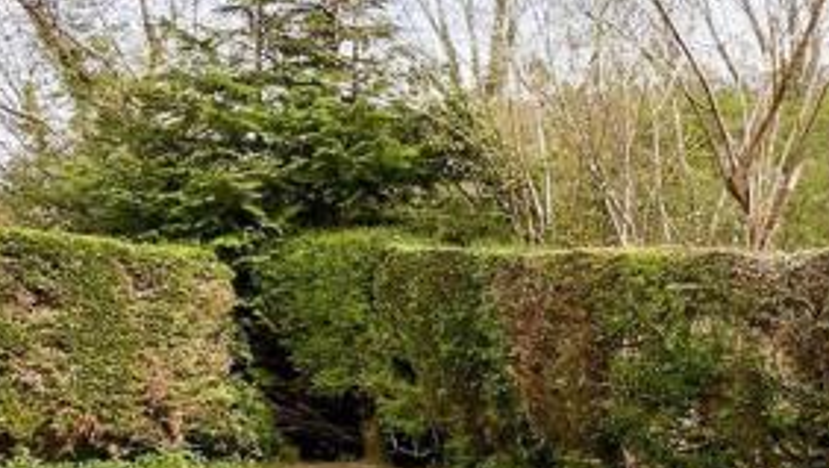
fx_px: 1254
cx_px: 967
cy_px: 337
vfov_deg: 21.0
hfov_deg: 31.4
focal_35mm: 57
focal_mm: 10
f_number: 8
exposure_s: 1/250
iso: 160
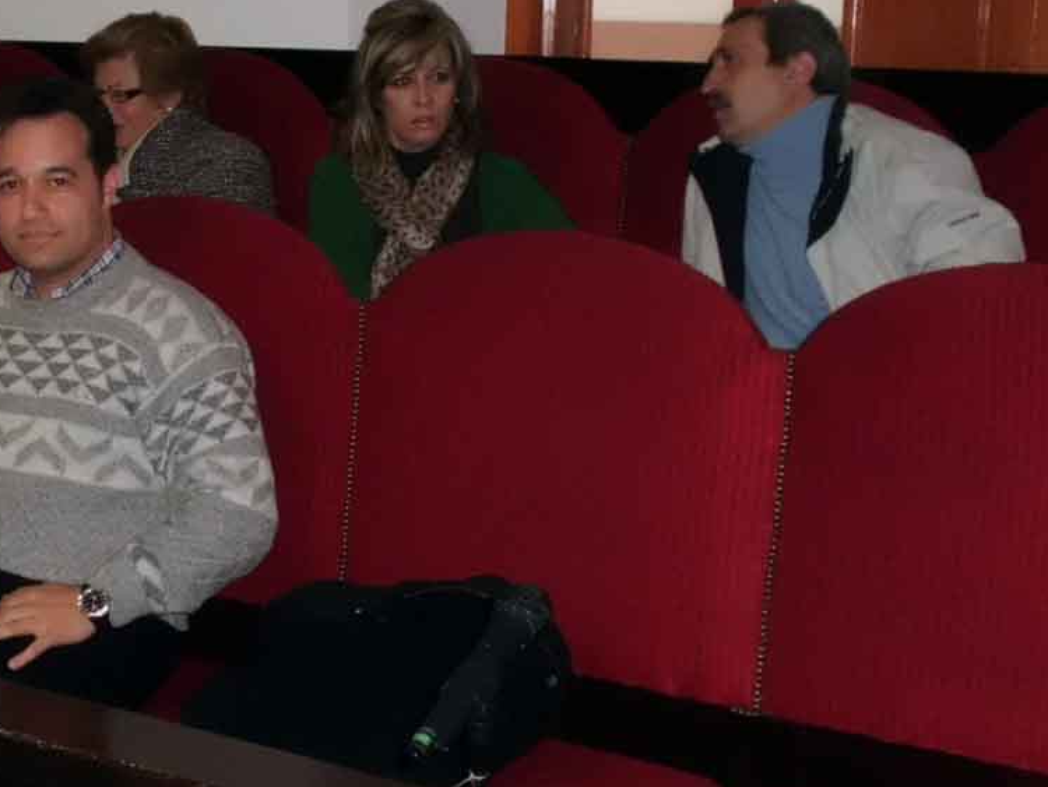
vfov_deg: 22.3
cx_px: 177
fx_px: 1999
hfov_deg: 28.6
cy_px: 380
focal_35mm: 66
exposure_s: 1/60
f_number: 3.6
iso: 400
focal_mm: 6
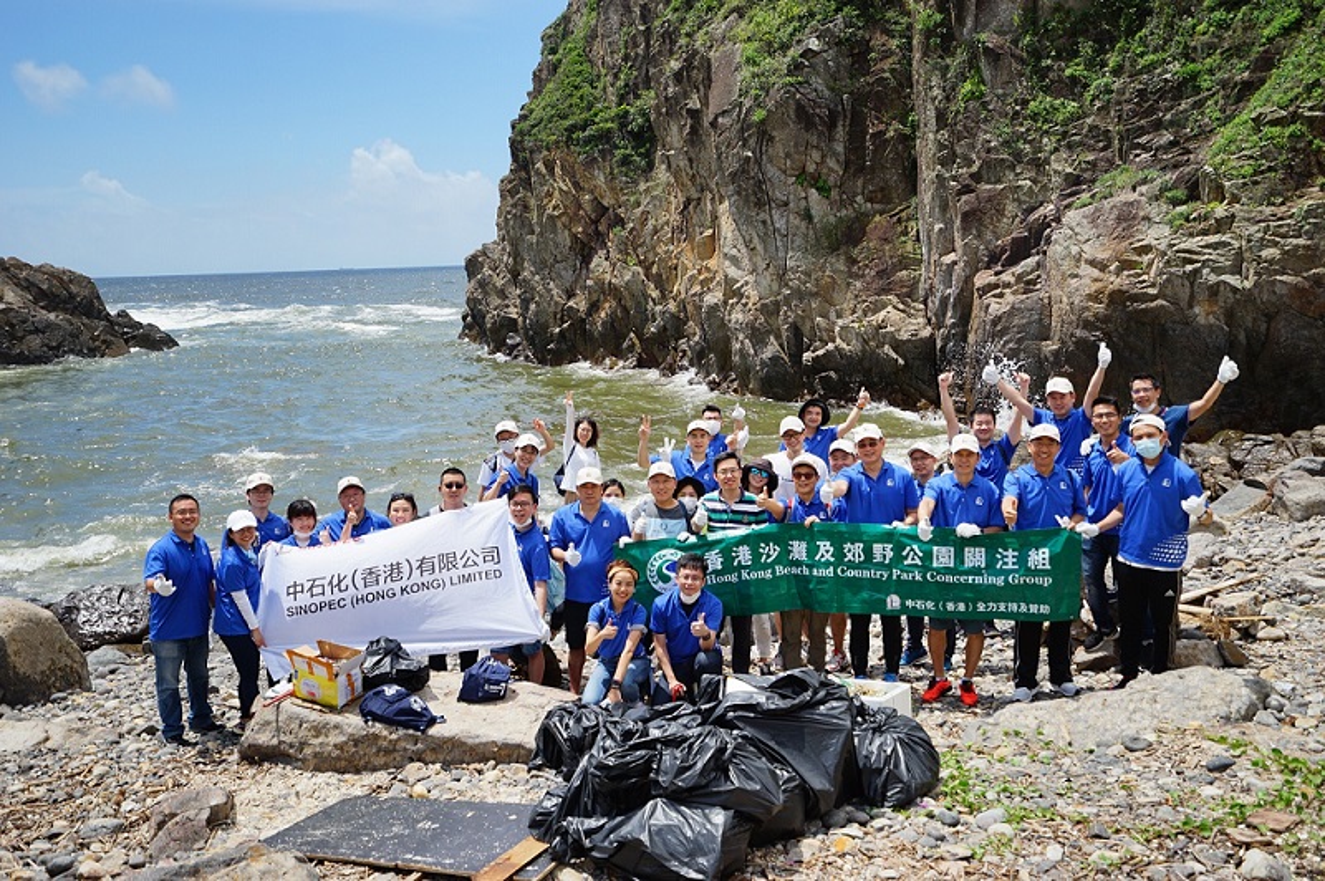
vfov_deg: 37.8
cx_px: 662
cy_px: 440
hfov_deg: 54.5
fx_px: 1287
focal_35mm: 35
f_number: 4
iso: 160
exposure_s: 1/2000
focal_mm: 35
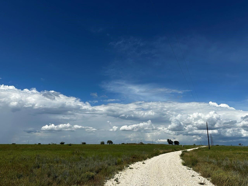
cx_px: 124
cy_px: 93
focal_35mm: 24
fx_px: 172
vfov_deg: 56.8
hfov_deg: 71.6
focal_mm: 6.86
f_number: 1.78
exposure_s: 1/10753
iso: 80
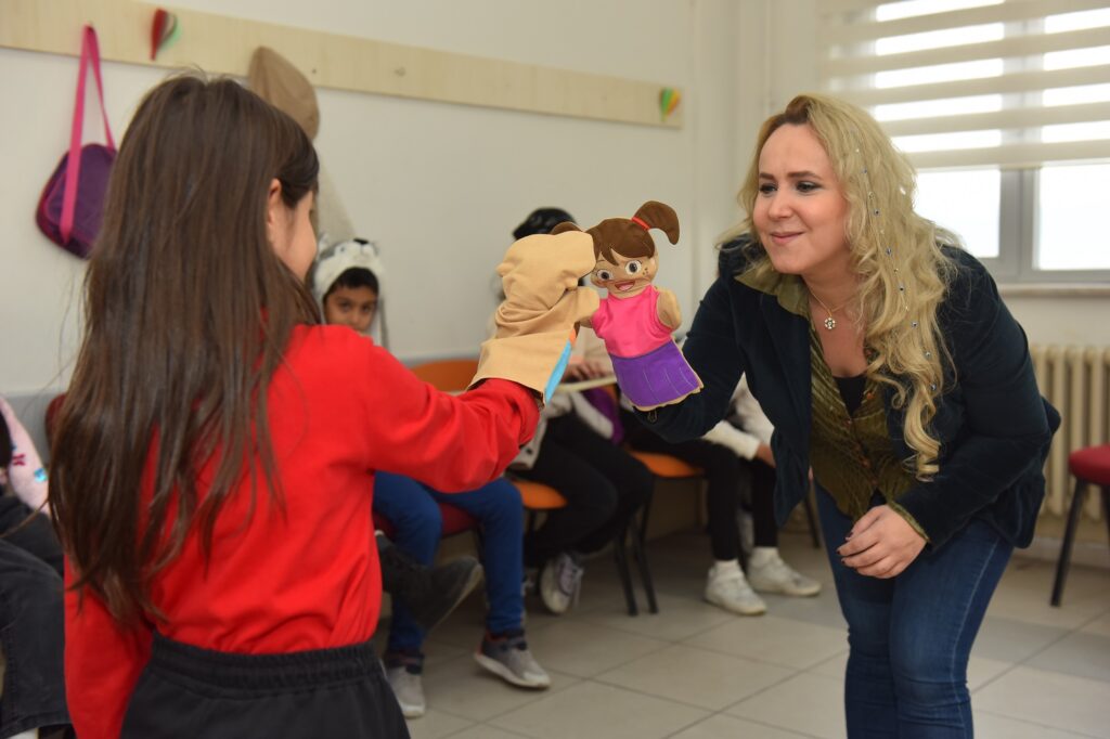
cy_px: 370
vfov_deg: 30.5
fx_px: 1356
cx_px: 555
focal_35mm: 44
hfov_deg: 44.5
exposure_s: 1/250
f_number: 4
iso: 640
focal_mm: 44
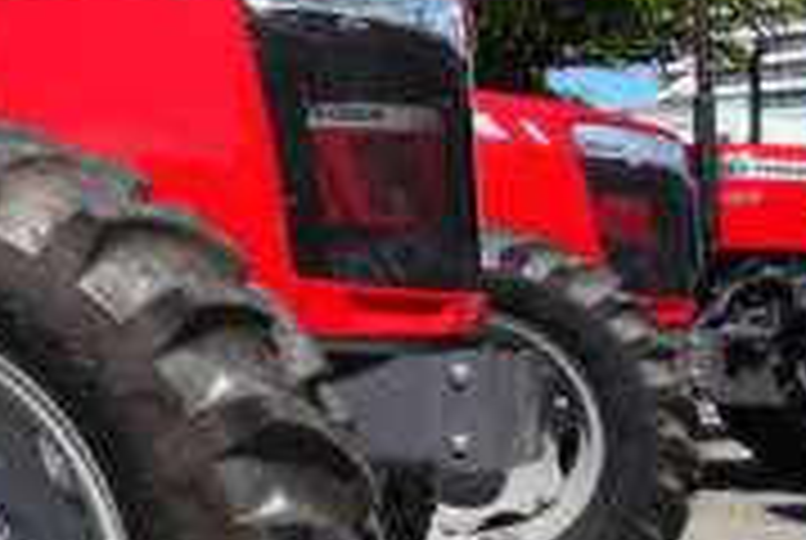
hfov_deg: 31.1
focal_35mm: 57
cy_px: 182
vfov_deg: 23.8
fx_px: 1278
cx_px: -81
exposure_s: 1/160
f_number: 13
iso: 160
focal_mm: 17
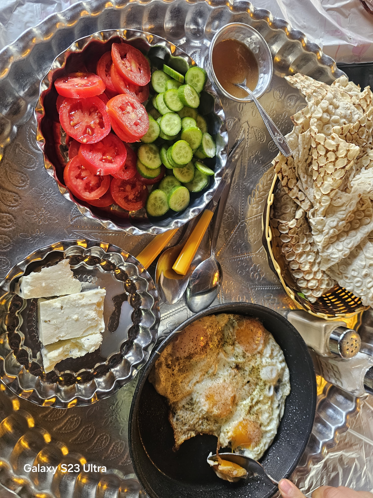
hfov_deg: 58.9
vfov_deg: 73.9
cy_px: 249
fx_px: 330
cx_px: 186
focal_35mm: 23
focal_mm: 6.3
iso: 320
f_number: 1.7
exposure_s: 1/100
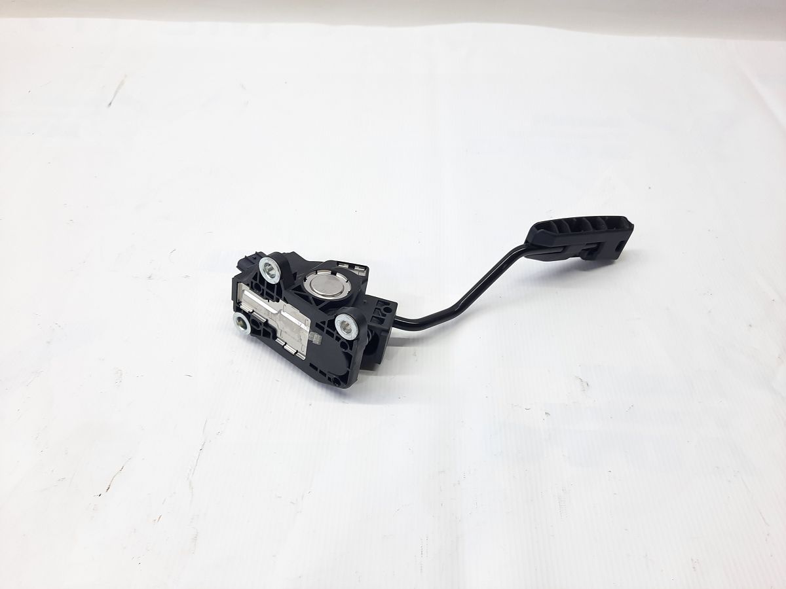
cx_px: 393
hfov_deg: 69.4
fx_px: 568
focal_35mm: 25
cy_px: 294
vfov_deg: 54.9
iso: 64
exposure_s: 1/50
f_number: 2
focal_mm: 4.6
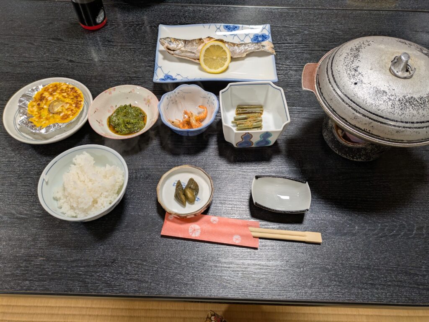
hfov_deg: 69.4
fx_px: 310
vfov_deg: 54.9
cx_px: 214
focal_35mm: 25
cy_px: 161
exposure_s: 1/100
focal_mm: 5.43
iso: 169
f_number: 1.89
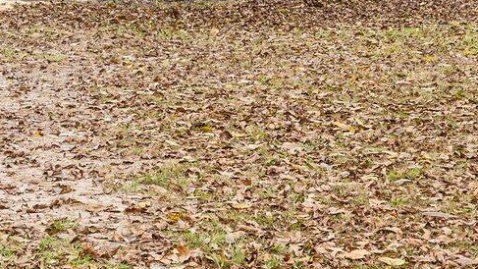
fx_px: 1673
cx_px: 41
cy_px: -113
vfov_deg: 9.0
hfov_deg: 16.0
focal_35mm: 132
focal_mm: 30
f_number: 9
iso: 100
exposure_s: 1/100
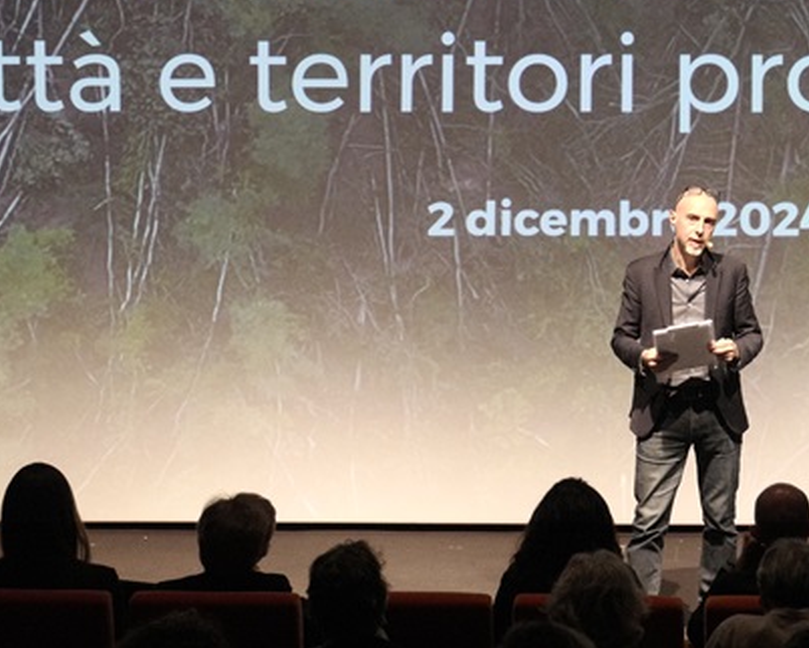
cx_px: 672
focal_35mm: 119
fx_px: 2851
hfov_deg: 16.0
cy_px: 159
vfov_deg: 12.9
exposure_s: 1/250
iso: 5000
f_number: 3.6
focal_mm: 51
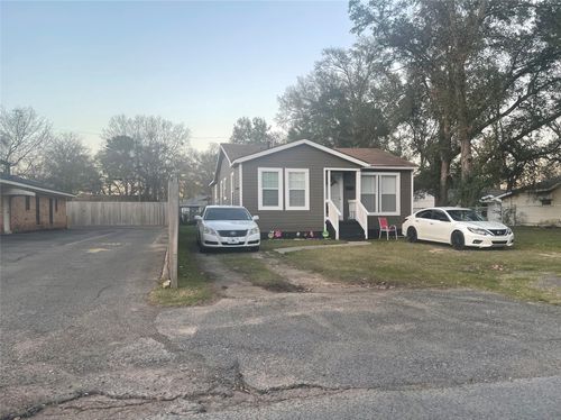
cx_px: 280
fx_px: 405
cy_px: 210
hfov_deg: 69.4
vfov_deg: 54.8
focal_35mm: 25
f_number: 1.6
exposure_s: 1/121
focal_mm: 5.1
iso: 40
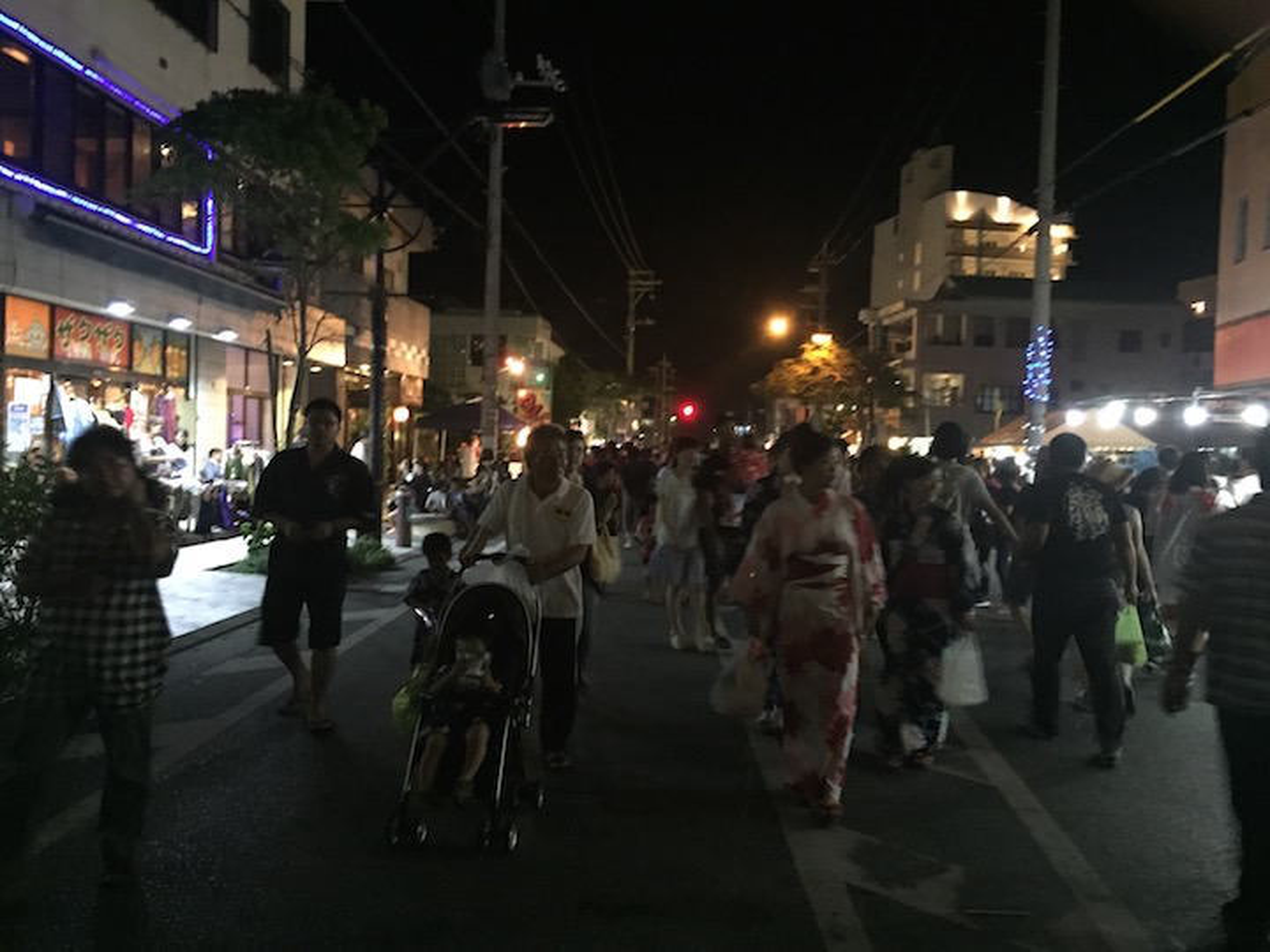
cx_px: 635
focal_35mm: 29
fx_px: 1064
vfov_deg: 48.2
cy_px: 476
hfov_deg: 61.7
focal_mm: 4.15
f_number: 2.2
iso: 640
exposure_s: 1/15
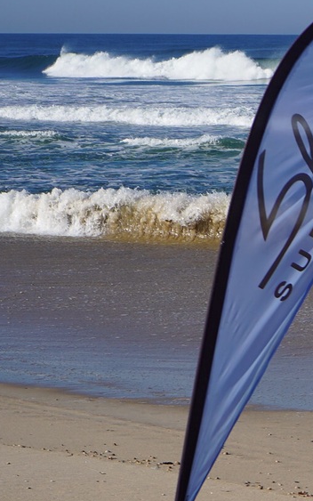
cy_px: 294
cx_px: 676
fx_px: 2292
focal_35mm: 168
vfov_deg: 12.5
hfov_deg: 7.4
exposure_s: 1/250
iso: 100
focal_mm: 58
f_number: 11
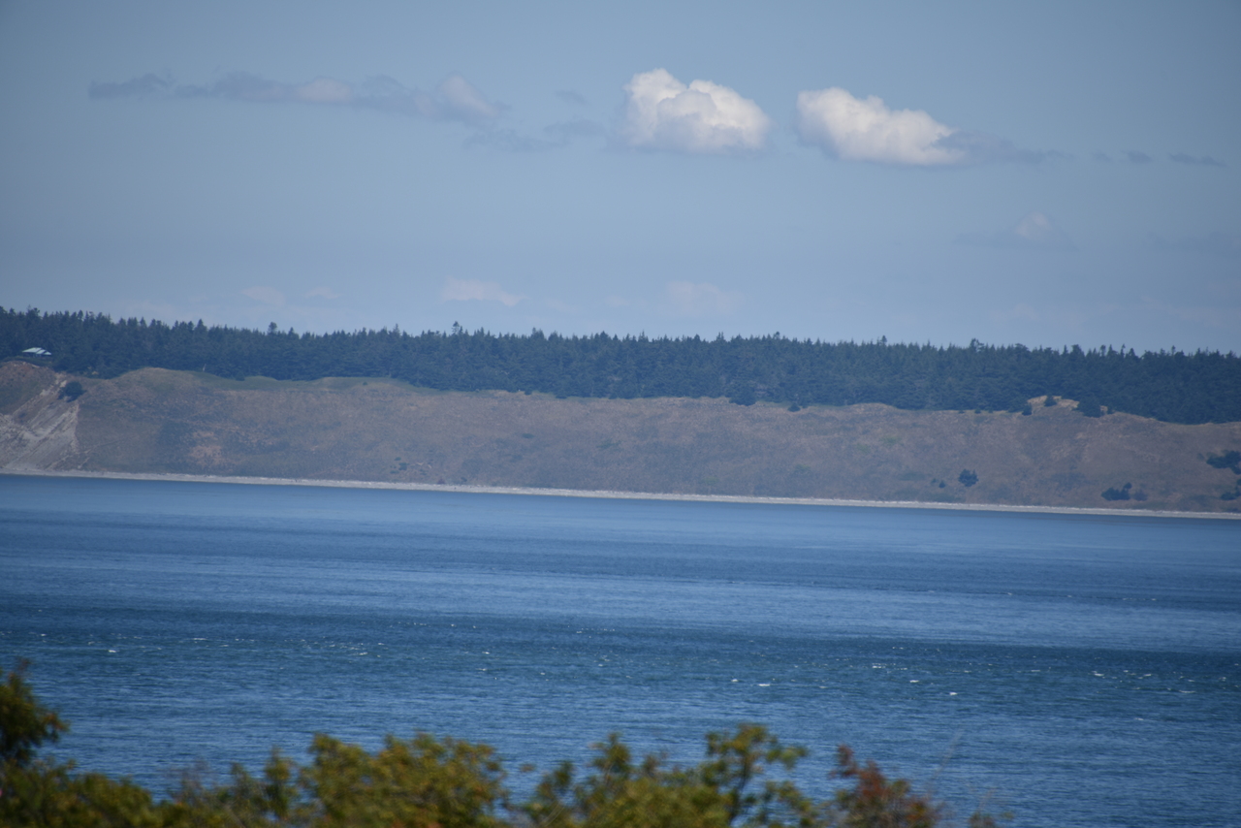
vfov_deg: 4.6
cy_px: 414
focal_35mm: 300
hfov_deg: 6.9
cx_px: 620
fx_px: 10343
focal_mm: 300
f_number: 6.3
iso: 100
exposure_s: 1/640
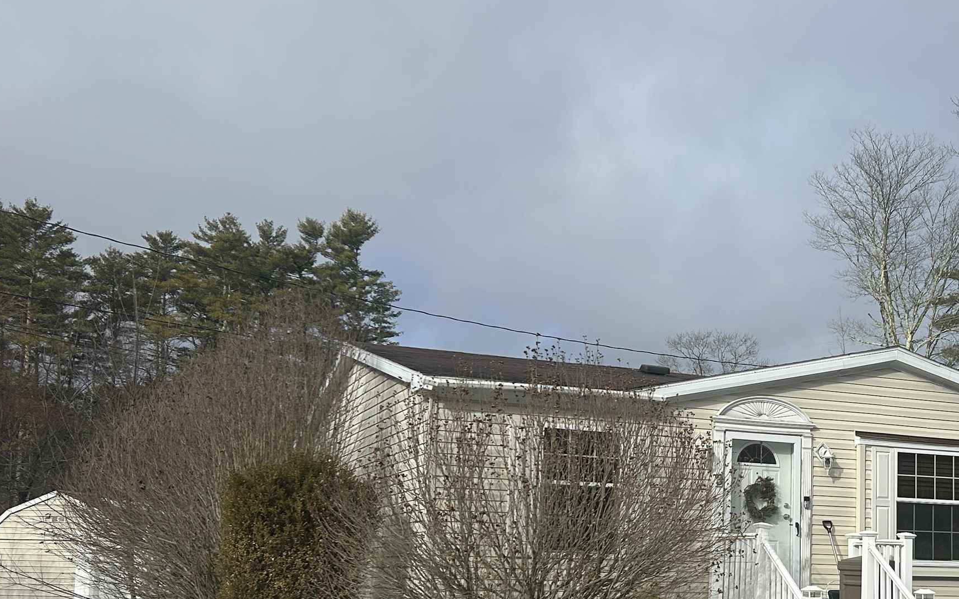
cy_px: 456
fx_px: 1281
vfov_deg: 26.0
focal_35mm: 49
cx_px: 757
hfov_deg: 39.6
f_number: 1.5
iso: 50
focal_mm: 5.7
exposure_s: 1/5319
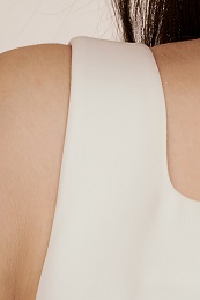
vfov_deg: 11.1
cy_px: -174
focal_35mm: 176
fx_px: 1465
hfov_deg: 7.8
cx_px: 73
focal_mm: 38
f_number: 10
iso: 800
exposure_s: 1/160
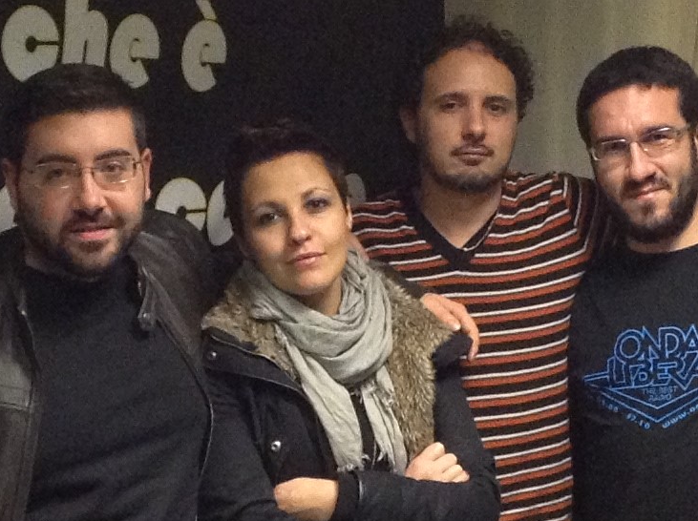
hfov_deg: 16.9
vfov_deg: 12.6
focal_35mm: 117
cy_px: 434
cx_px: 317
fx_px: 2356
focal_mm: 3.3
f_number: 2.4
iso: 200
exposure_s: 1/24
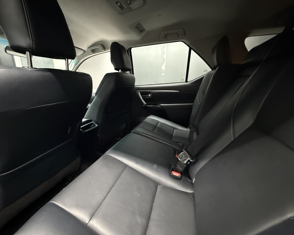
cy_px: 117
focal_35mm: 15
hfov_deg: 96.7
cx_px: 137
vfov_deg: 84.0
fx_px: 130
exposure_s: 1/25
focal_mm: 2.22
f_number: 2.2
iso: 1250
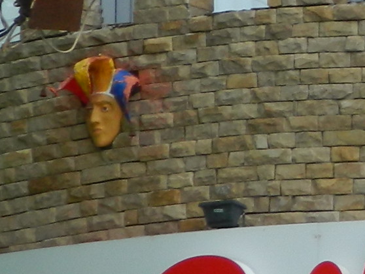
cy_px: 82
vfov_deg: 3.0
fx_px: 5179
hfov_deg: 4.0
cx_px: 811
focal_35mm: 491
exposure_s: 1/125
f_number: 4.2
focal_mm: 15.1
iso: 80
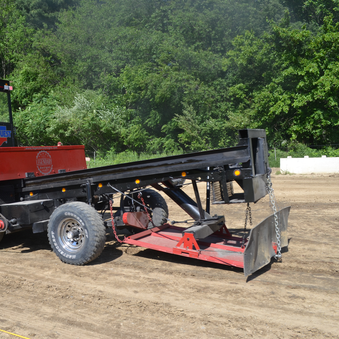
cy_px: 165
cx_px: 101
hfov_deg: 45.0
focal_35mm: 36
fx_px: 399
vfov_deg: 46.0
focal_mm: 18
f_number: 7.1
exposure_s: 1/200
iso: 100
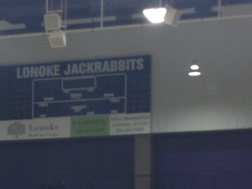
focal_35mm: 177
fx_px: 1289
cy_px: 286
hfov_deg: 11.0
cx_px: -50
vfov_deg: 8.2
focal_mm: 4.28
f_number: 2.4
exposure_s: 1/20
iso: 50
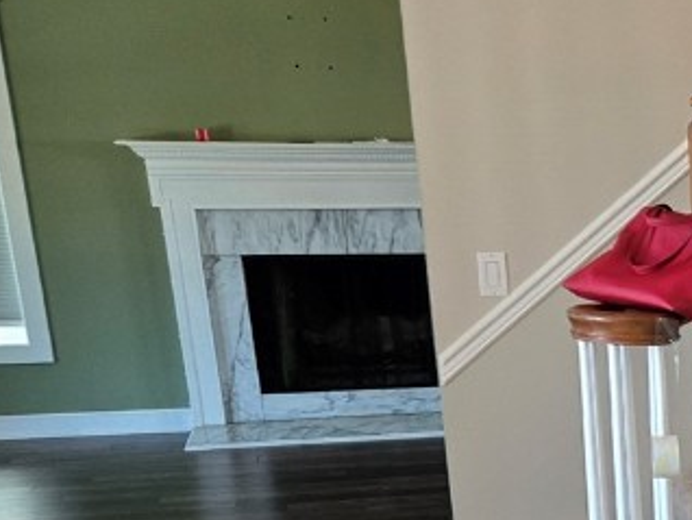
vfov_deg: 19.0
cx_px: 966
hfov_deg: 22.6
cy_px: 596
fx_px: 1480
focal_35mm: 74
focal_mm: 5.4
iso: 500
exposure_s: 1/120
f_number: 1.8
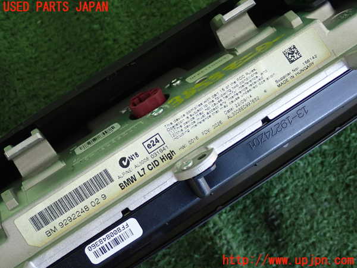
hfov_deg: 29.0
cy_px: 134
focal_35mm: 67
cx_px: 178
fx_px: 691
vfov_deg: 21.9
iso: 640
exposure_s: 1/125
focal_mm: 11.88
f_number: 3.8
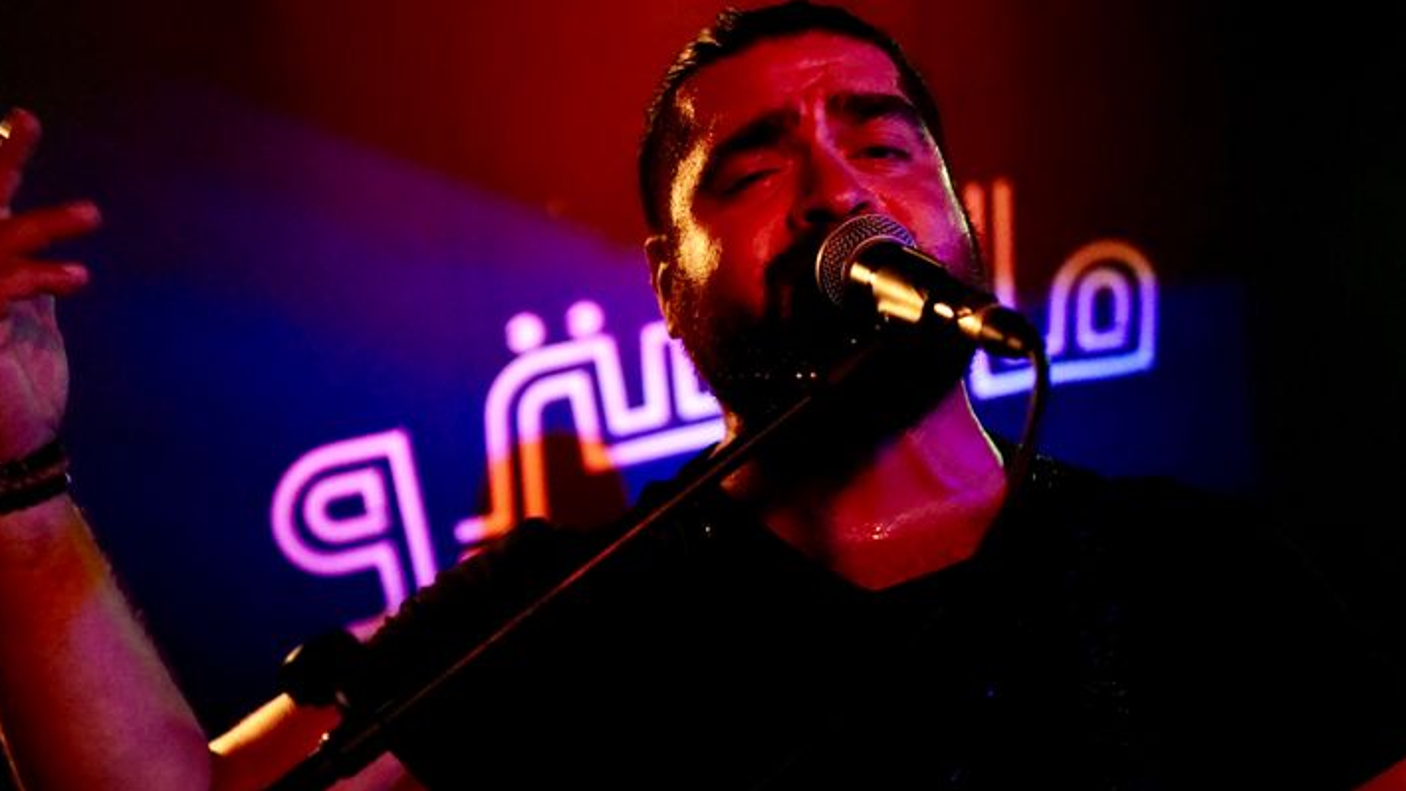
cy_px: 461
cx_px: 652
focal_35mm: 33
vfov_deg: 35.6
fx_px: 1230
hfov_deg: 59.4
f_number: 1.7
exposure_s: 1/50
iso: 5000
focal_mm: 28
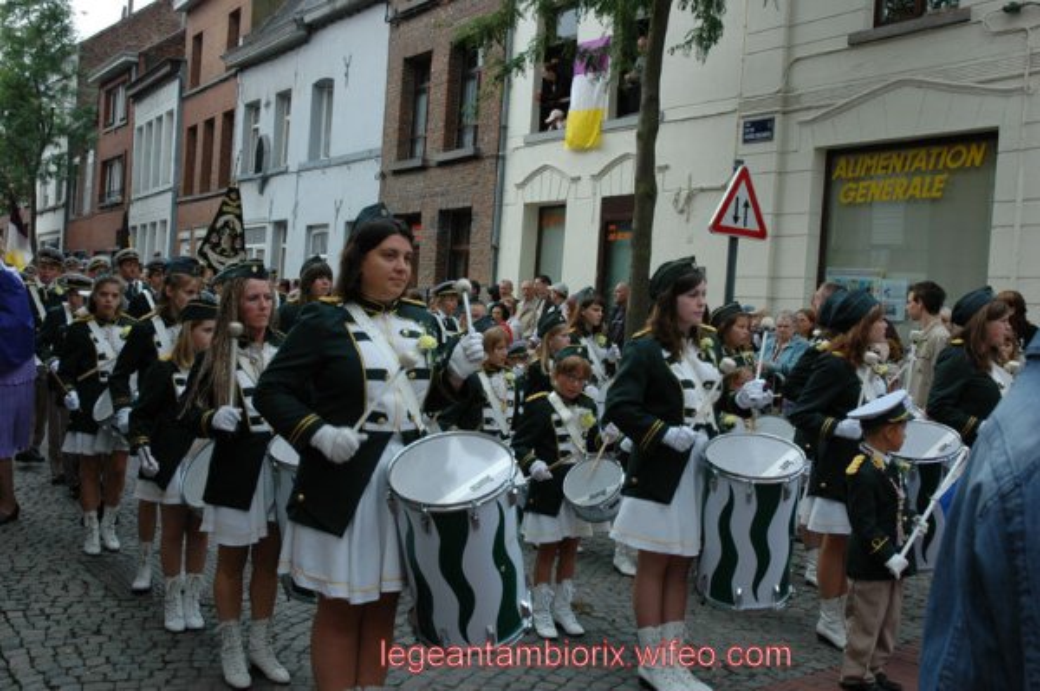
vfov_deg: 35.4
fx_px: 1082
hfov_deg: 51.3
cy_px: 346
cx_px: 520
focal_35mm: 38
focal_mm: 25
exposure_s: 1/200
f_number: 7.1
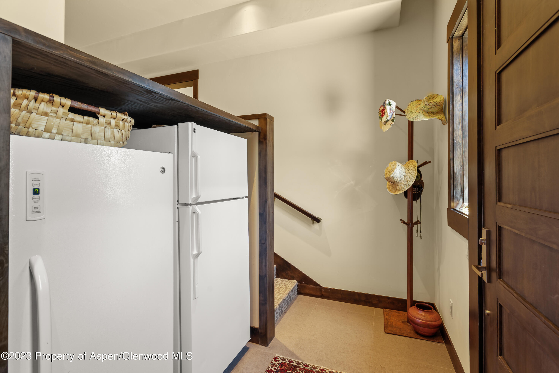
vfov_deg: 70.5
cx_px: 280
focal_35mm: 17
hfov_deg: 93.3
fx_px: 264
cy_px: 186
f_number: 7.1
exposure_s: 1
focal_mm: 17
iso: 200
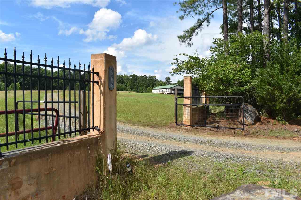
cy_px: 100
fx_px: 226
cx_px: 150
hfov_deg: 67.4
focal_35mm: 27
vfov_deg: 47.9
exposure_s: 1/200
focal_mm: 18
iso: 100
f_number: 10
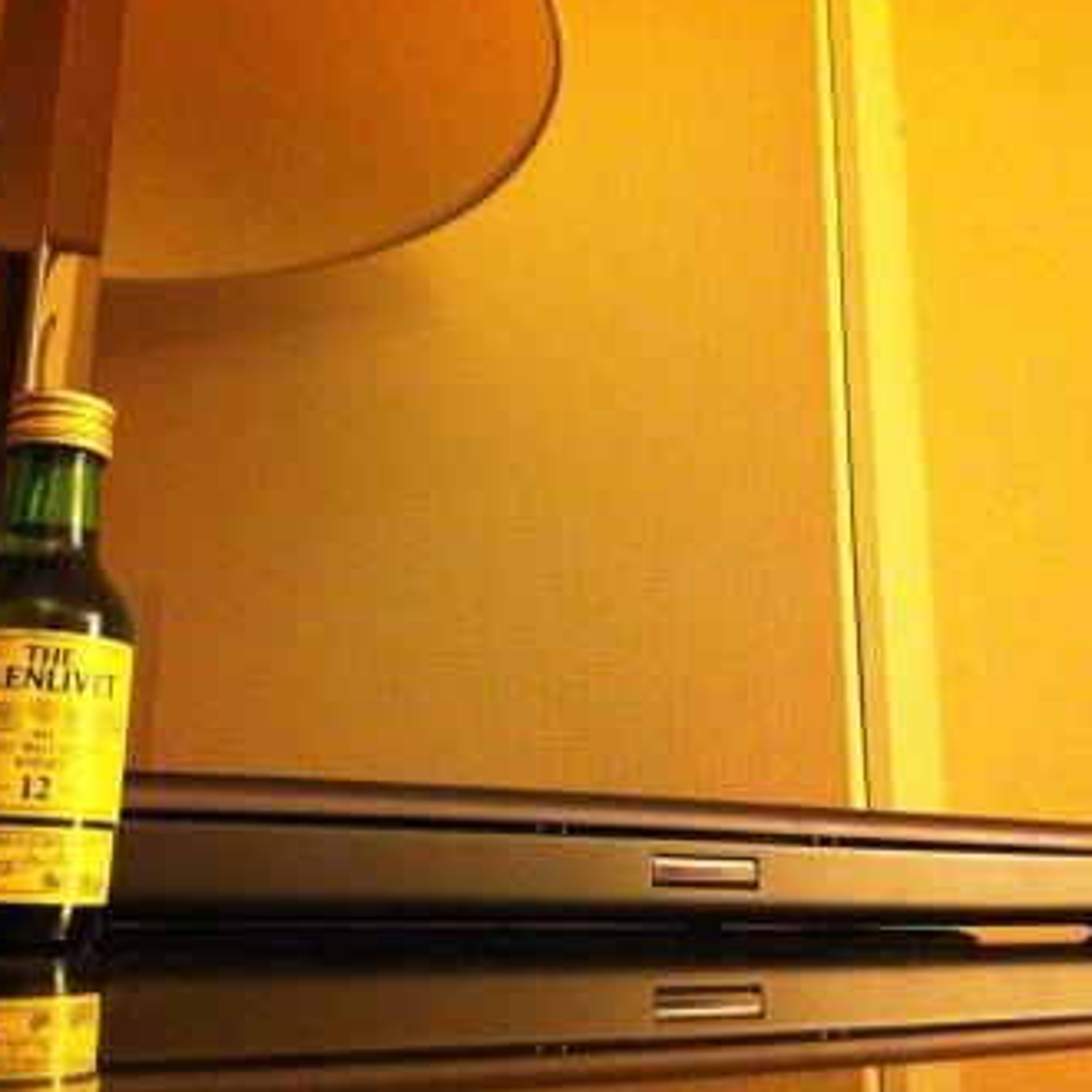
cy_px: 541
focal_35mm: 42
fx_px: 1499
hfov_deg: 40.0
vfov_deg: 40.0
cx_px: 483
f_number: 2.8
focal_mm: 3.85
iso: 1000
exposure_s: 1/15
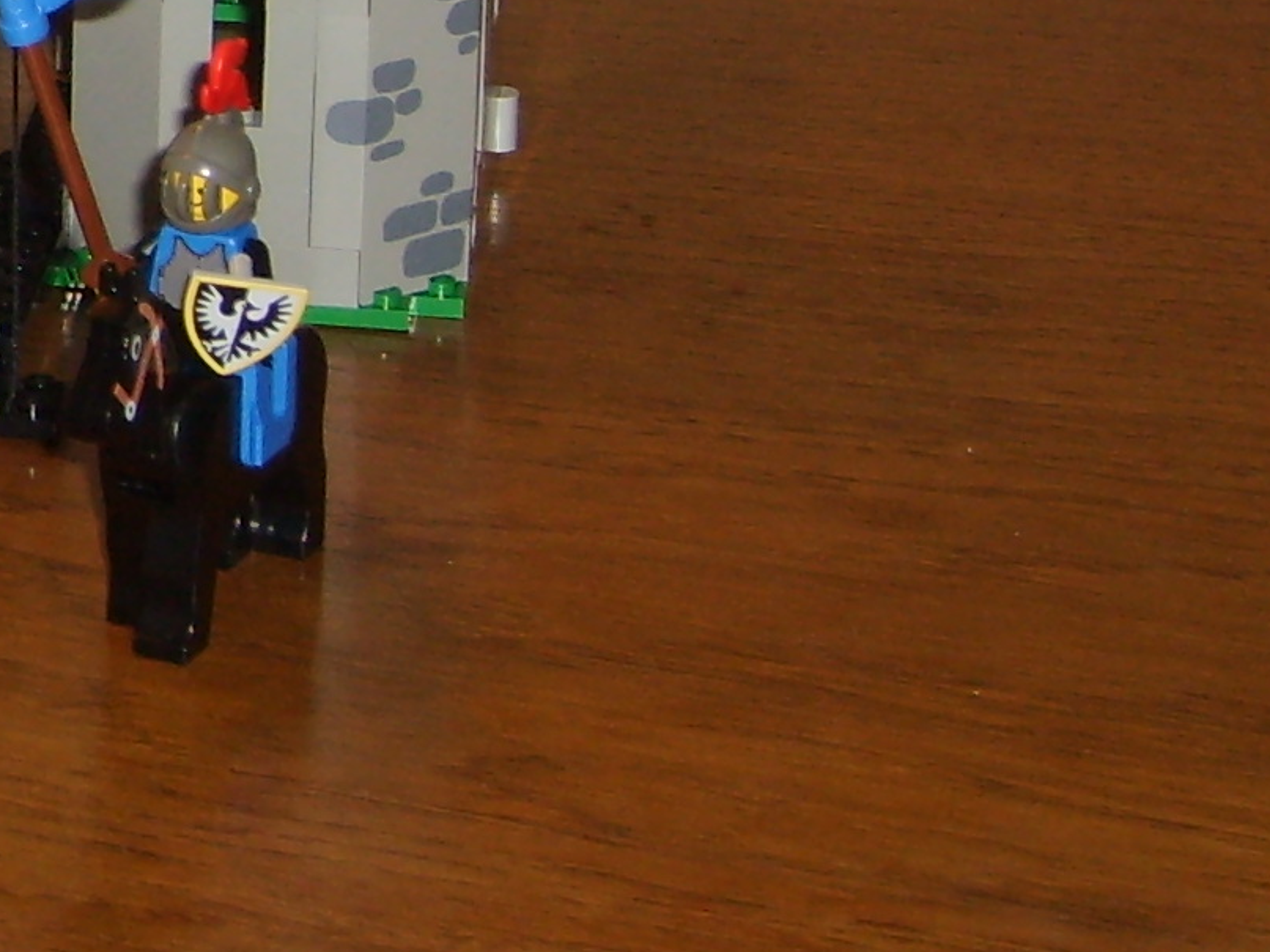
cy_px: -310
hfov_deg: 12.3
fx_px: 5502
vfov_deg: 9.7
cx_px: -825
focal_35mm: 150
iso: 100
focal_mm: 7.2
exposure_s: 1/45
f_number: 3
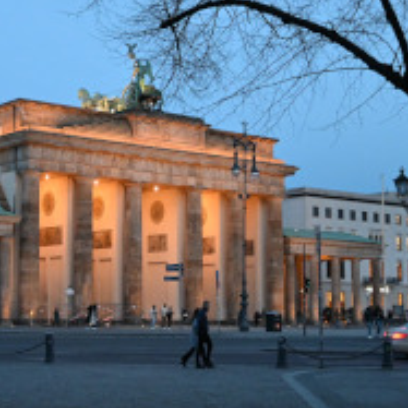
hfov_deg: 24.1
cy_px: 195
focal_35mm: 71
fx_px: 947
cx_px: 120
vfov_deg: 24.3
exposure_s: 1/125
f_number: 4.5
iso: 3200
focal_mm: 26
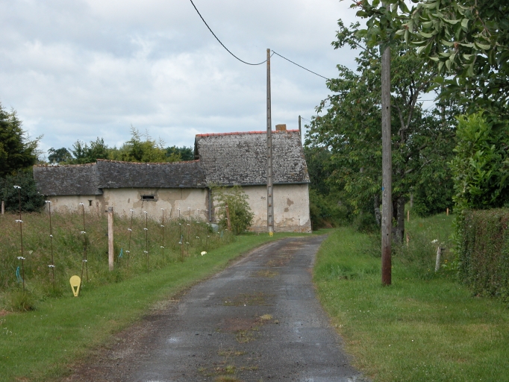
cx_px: 254
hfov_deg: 17.0
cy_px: 191
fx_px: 1706
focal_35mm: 116
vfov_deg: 12.8
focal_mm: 29.5
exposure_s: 1/436
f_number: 5.3
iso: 100
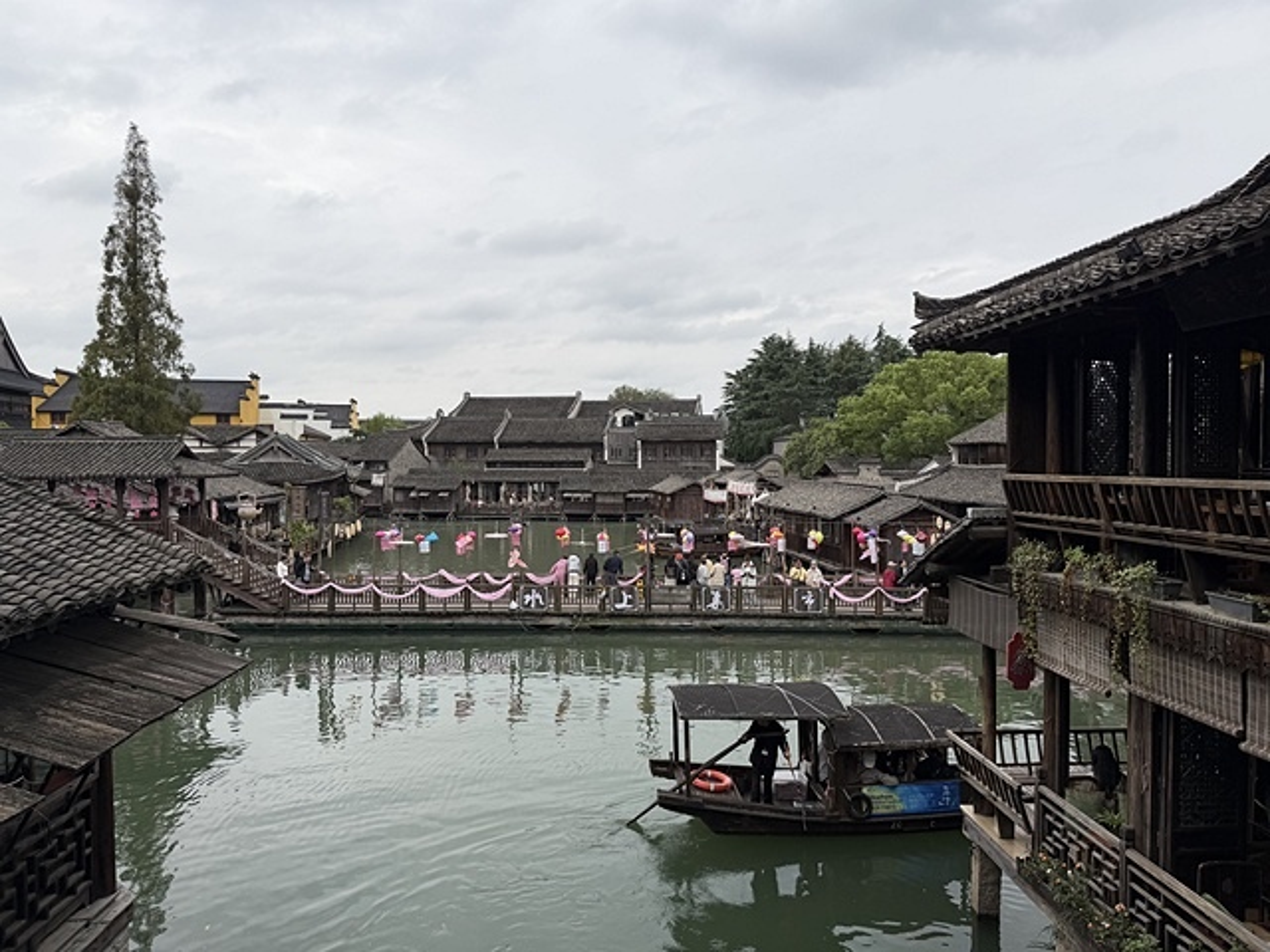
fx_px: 881
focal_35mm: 24
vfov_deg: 56.8
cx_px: 635
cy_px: 476
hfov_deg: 71.6
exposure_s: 1/2611
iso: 80
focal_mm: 6.76
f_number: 1.78
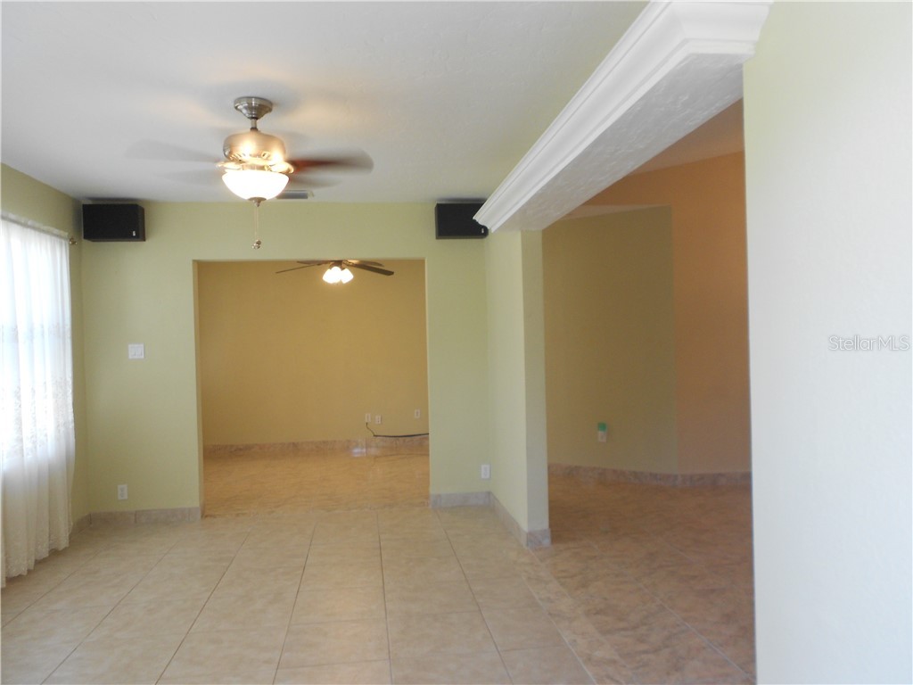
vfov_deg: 53.1
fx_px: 686
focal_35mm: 26
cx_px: 456
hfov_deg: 67.3
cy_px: 342
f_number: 3.2
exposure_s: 1/30
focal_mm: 4.6
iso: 100
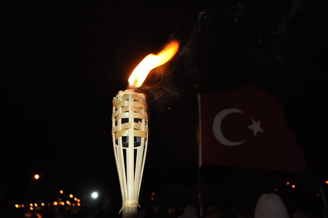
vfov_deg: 39.9
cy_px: 109
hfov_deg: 57.3
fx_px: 300
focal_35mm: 33
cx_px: 164
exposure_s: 1/60
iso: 800
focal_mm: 22
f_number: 3.8
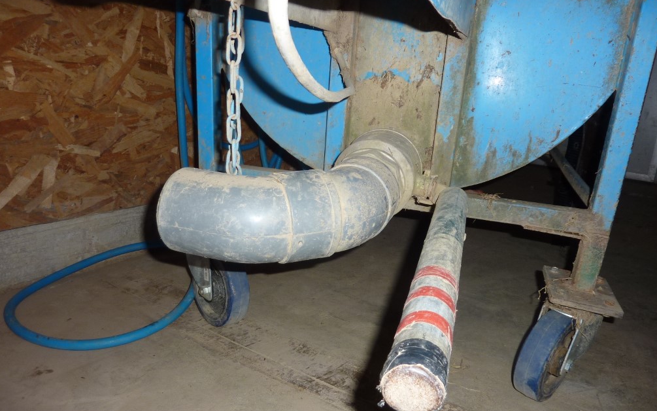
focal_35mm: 27
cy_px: 242
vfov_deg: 45.8
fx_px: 483
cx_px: 329
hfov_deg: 68.4
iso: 100
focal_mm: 4.1
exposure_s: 1/125
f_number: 3.3
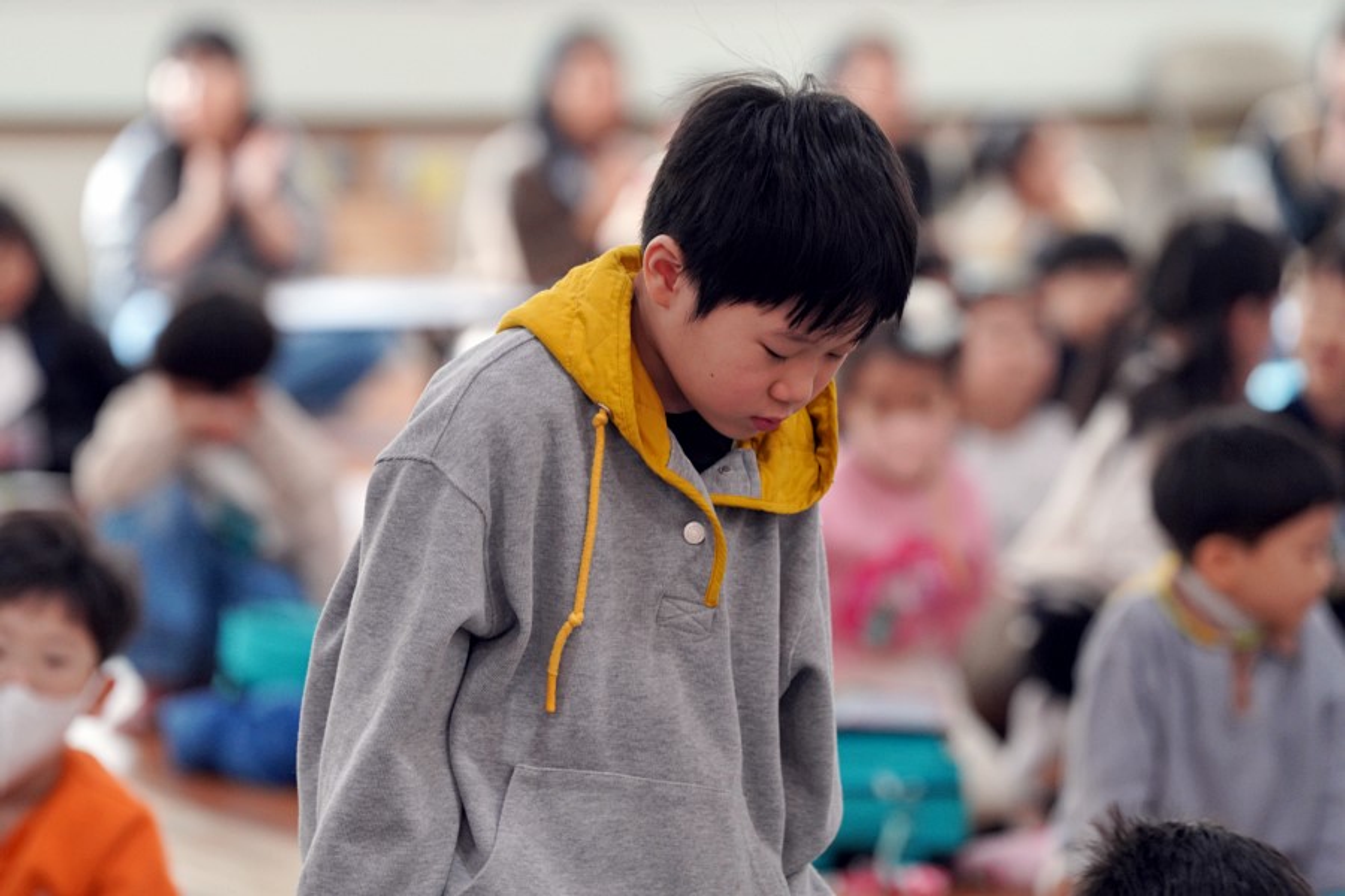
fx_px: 7472
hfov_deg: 10.3
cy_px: 448
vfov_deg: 6.9
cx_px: 672
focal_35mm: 200
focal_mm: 200
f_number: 4
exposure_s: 1/250
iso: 2000
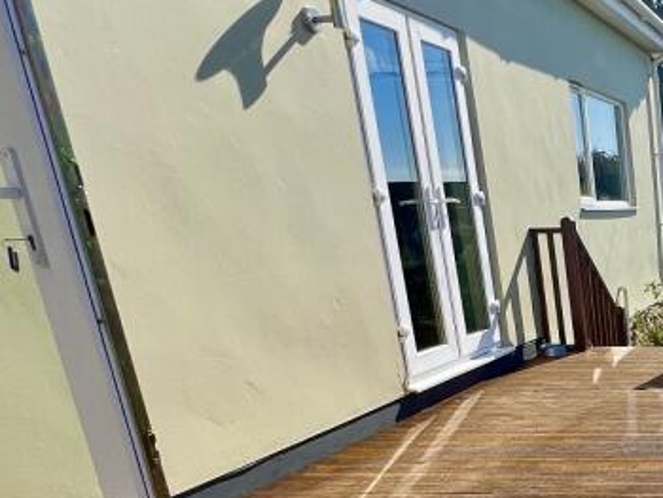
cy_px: 420
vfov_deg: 36.1
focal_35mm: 38
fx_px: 728
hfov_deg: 35.1
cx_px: 849
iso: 32
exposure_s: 1/1468
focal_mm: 1.57
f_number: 1.8
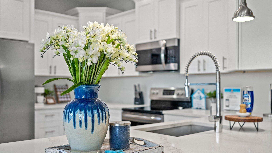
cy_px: 88
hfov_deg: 54.0
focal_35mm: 37
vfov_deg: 31.9
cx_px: 136
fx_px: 267
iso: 1000
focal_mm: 35
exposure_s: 1/125
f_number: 2.8
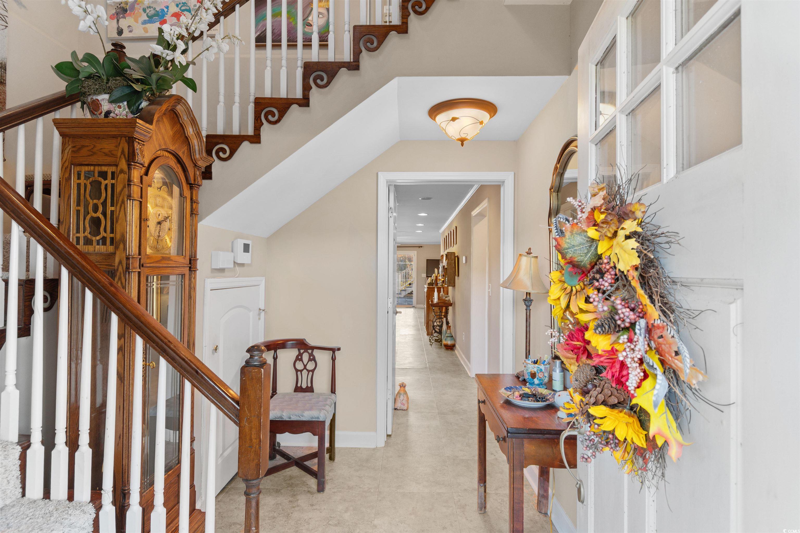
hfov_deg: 86.9
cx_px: 400
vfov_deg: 64.6
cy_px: 266
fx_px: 422
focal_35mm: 19
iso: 100
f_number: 4.8
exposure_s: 1/2
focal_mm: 13
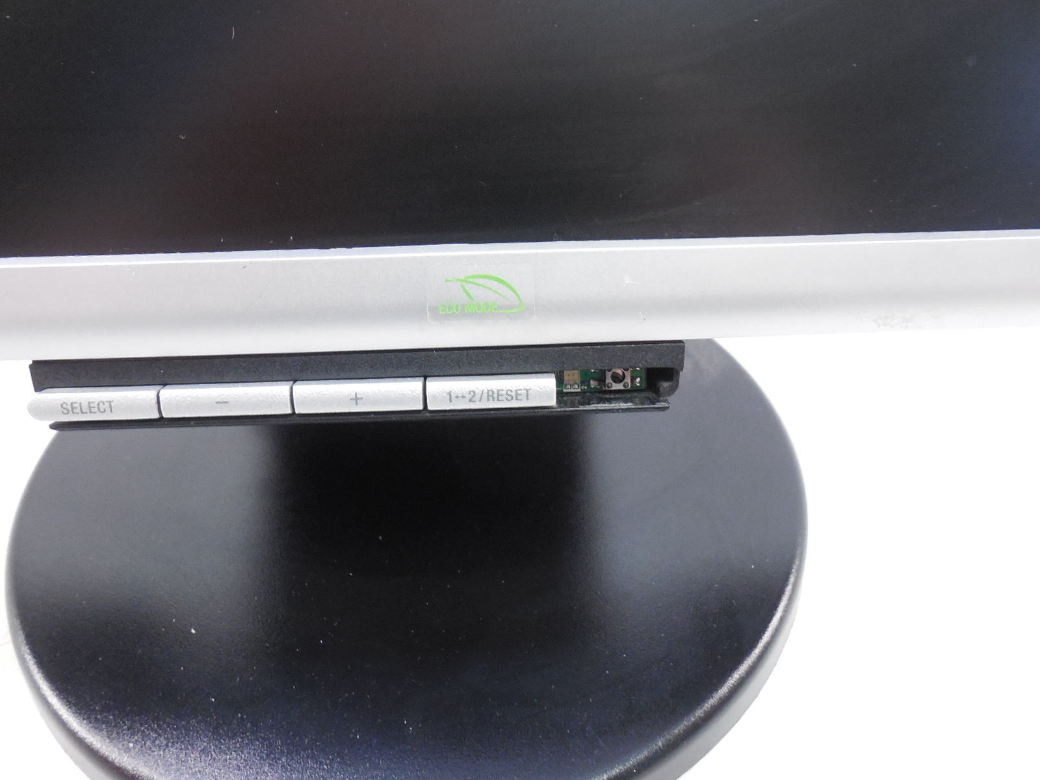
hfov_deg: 67.3
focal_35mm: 26
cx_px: 520
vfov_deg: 53.1
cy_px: 390
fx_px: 781
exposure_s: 1/15
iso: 400
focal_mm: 4.6
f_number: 3.5
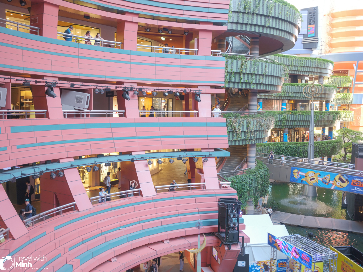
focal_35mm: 36
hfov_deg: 51.4
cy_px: 136
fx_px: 378
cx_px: 182
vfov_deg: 39.7
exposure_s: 1/80
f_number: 2.8
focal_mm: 45
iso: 800
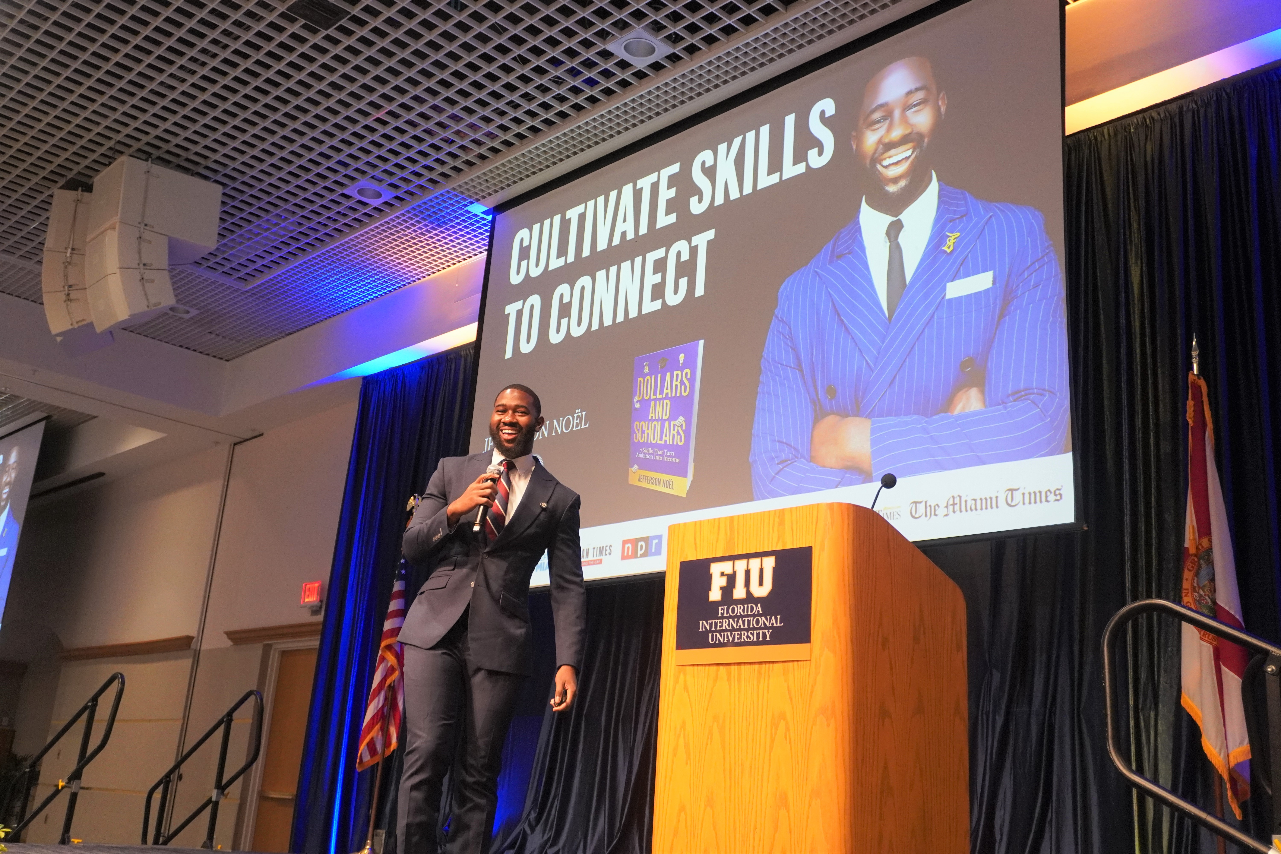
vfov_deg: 36.9
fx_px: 1281
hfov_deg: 53.1
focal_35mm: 36
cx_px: 640
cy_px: 427
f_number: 4.5
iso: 2000
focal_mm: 24
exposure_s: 1/160
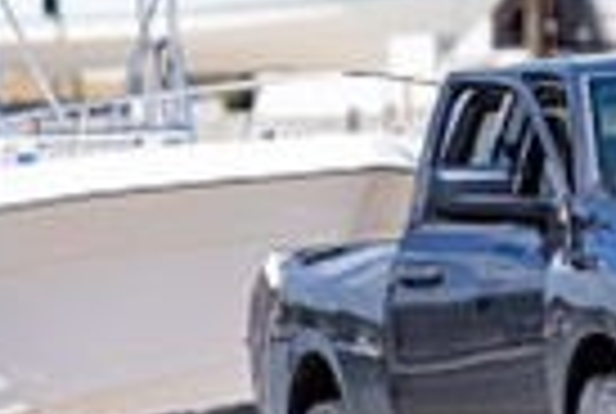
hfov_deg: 3.4
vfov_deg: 2.3
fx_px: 10478
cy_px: 79
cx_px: 387
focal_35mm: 611
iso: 100
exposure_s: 1/1250
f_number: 2.8
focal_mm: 168
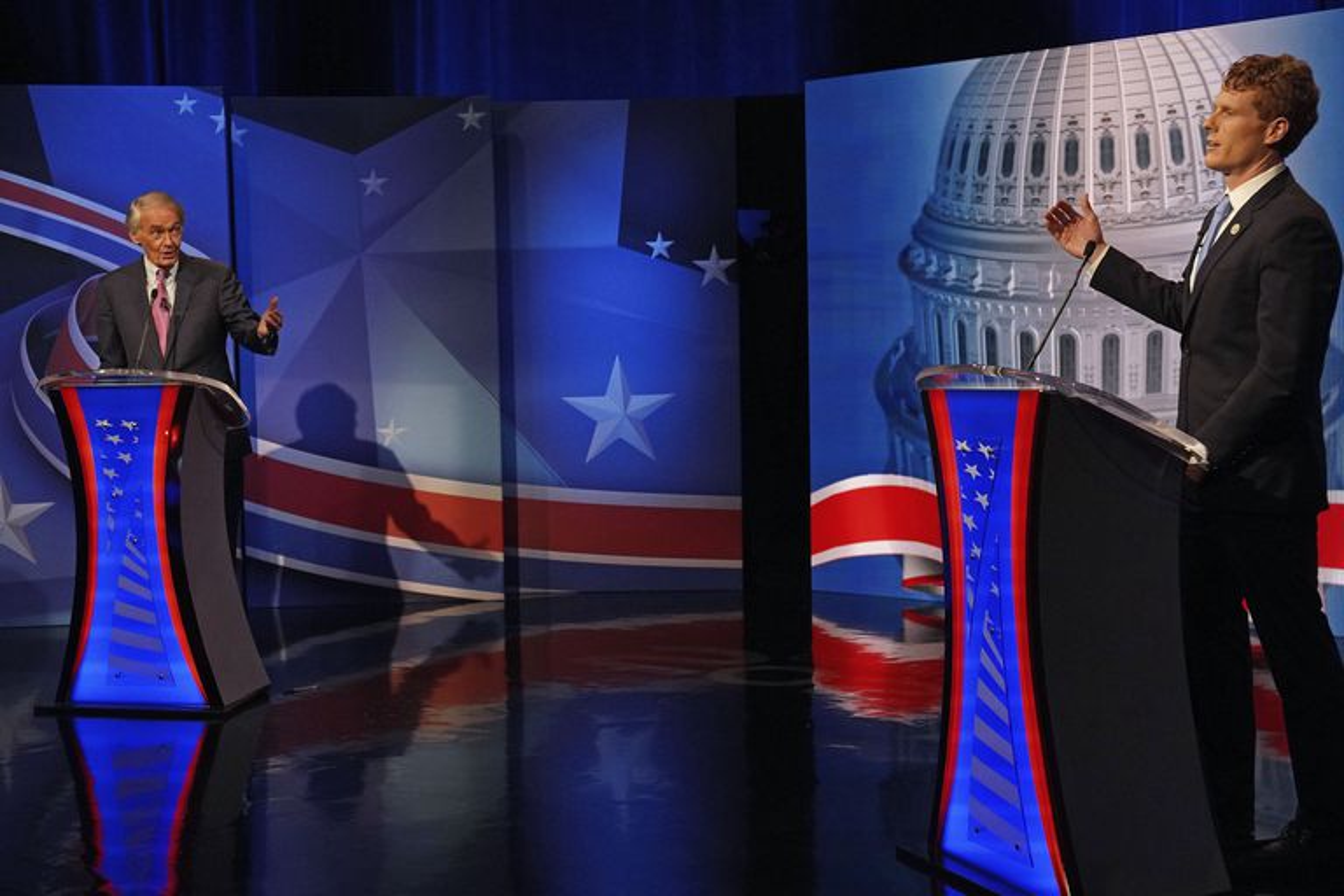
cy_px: 448
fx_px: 1867
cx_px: 672
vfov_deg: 27.0
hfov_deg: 39.6
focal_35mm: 50
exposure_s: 1/320
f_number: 5.6
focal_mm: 50
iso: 8000
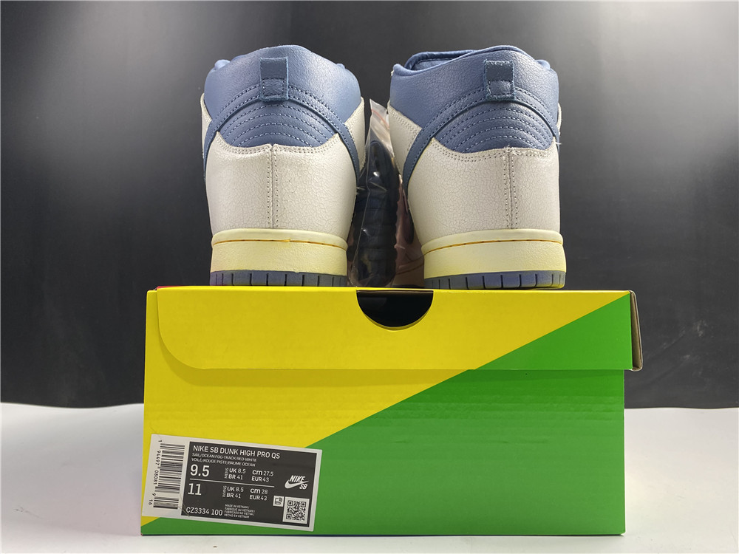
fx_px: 555
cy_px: 277
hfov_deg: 67.3
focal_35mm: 26
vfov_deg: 53.1
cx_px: 370
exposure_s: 1/100
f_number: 1.8
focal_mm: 4.25
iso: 100
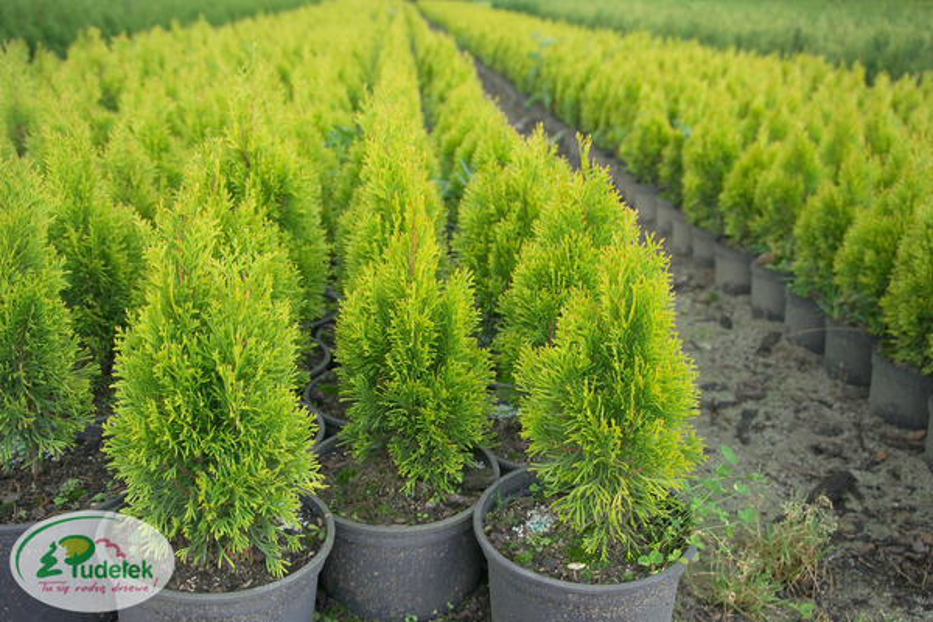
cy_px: 311
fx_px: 985
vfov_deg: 35.1
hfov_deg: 50.7
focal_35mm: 38
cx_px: 466
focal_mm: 38
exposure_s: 1/60
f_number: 5.6
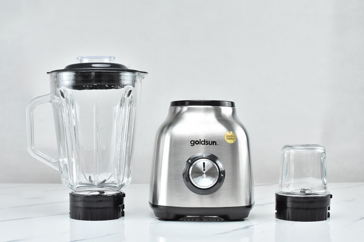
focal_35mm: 52
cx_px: 182
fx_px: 531
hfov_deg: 37.9
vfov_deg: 25.7
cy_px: 121
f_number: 8
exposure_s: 1/250
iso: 1600
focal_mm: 35
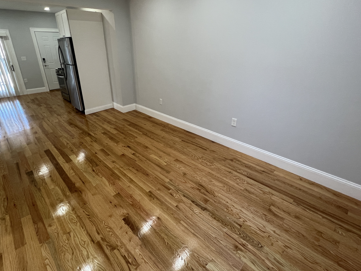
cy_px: 125
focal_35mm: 17
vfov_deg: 74.6
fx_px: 177
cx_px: 172
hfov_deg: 91.0
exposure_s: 1/60
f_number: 1.8
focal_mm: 1.57
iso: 200
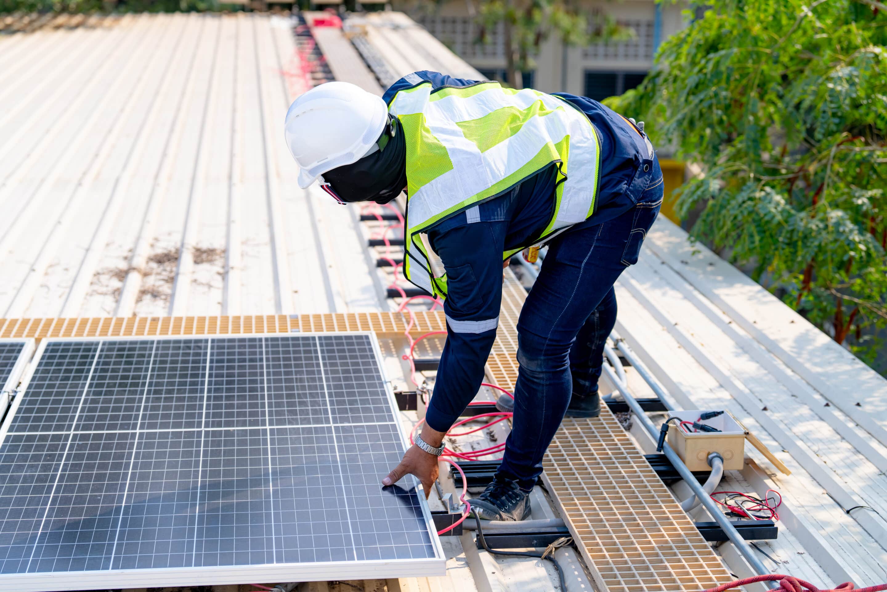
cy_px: 296
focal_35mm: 70
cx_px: 444
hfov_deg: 28.8
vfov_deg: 19.5
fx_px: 1725
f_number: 4
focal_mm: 70
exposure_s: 1/800
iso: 100
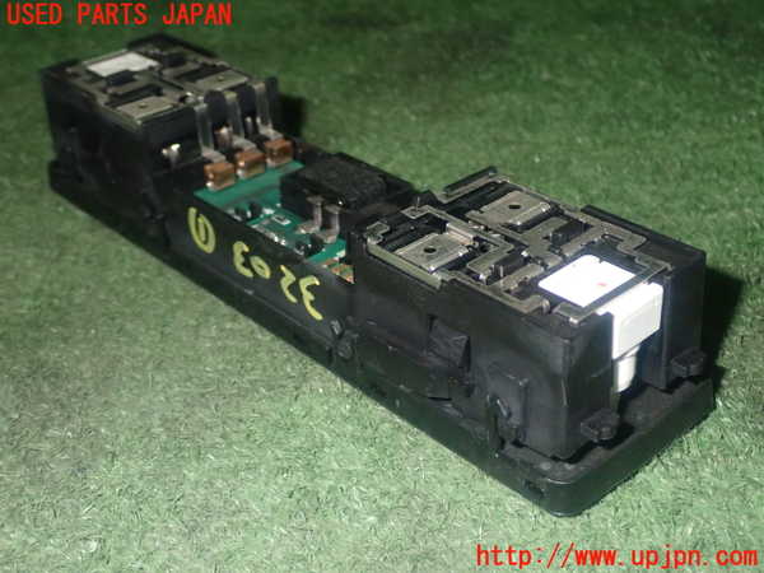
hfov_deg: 38.2
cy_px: 286
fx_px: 1104
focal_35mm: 50
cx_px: 382
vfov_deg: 29.1
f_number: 9
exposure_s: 1/50
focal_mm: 9.01
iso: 800
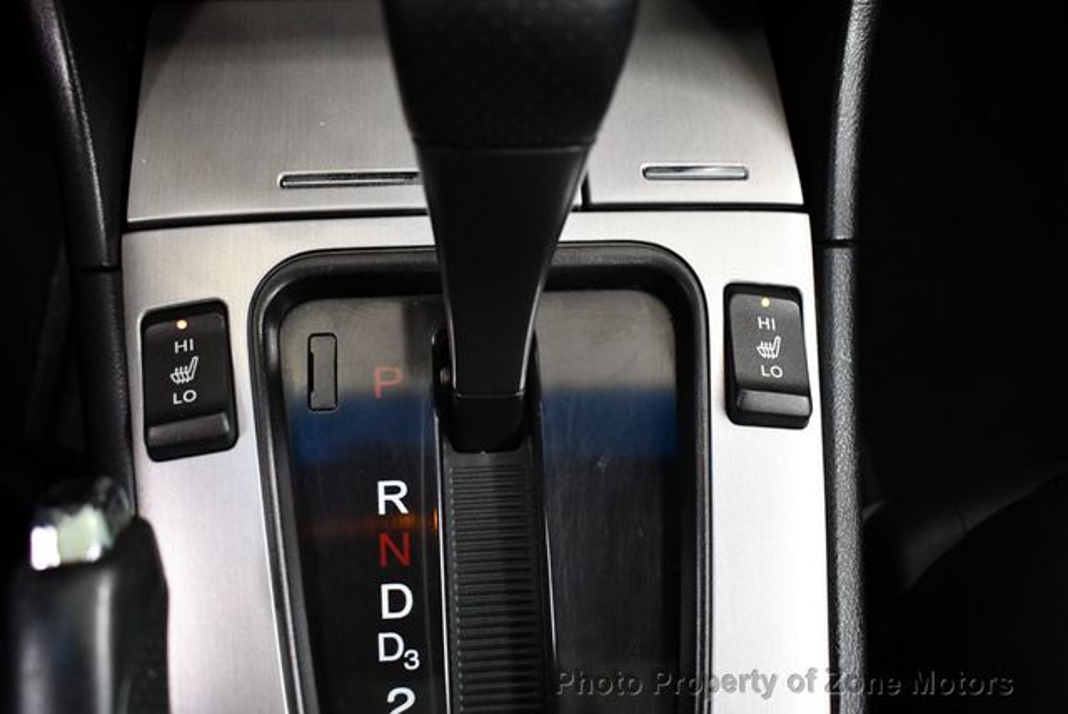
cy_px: 357
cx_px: 534
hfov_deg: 53.1
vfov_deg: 36.9
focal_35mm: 36
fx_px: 1069
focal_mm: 18
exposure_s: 1/80
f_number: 3.5
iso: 3200
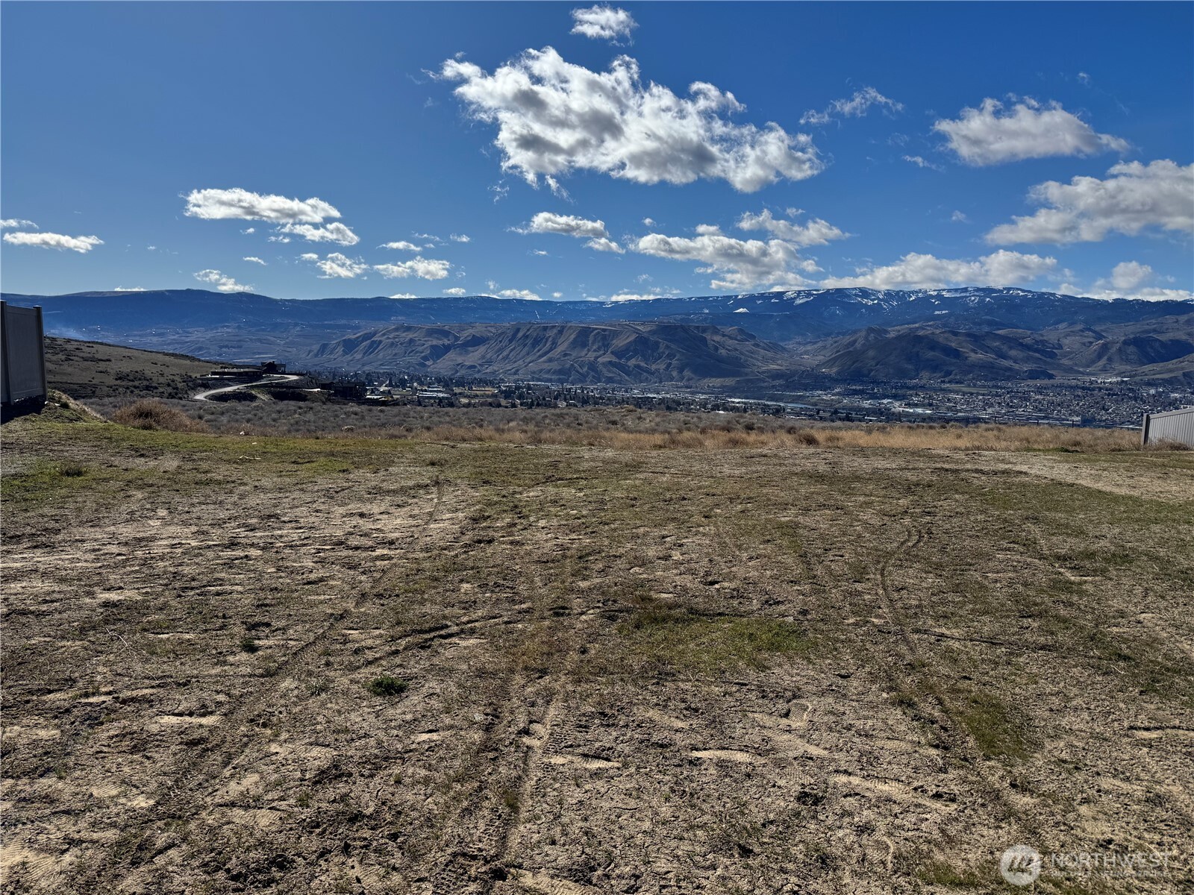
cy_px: 448
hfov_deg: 71.6
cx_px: 597
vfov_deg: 56.8
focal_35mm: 24
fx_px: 828
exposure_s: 1/9009
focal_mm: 6.76
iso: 80
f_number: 1.78
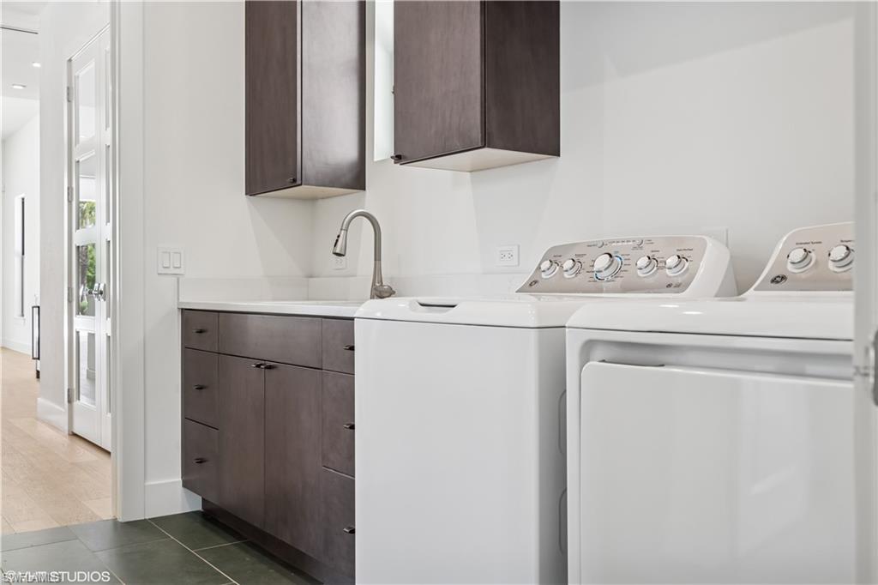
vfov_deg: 38.9
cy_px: 292
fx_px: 829
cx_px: 439
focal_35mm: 34
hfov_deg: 55.8
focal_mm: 34
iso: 200
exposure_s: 1/13
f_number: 8
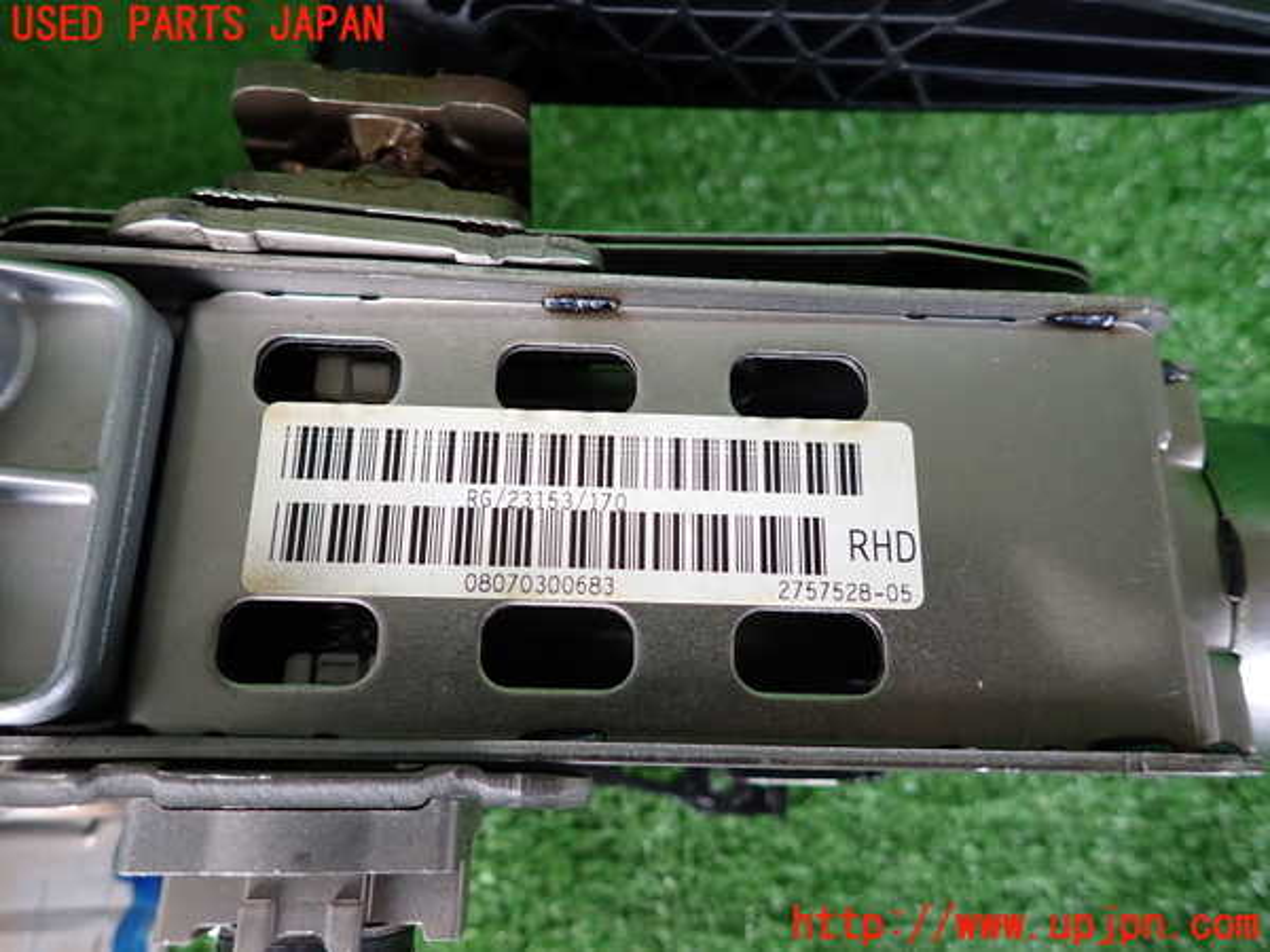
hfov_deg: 69.4
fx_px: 917
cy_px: 476
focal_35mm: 25
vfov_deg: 54.9
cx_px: 635
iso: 200
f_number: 2
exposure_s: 1/80
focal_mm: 4.5
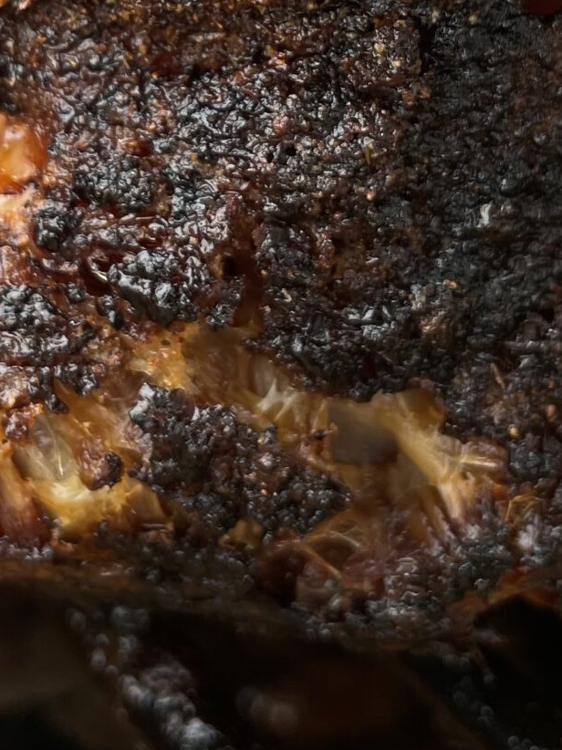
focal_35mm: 81
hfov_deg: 18.2
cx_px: 223
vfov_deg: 23.2
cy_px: 5
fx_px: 1754
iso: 32
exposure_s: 1/137
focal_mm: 4.2
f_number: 1.6
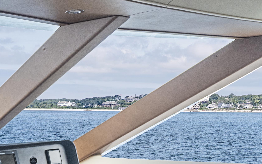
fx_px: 414
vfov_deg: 19.5
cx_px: -33
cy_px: 246
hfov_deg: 30.9
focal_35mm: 58
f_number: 4
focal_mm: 16
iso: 400
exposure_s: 1/320
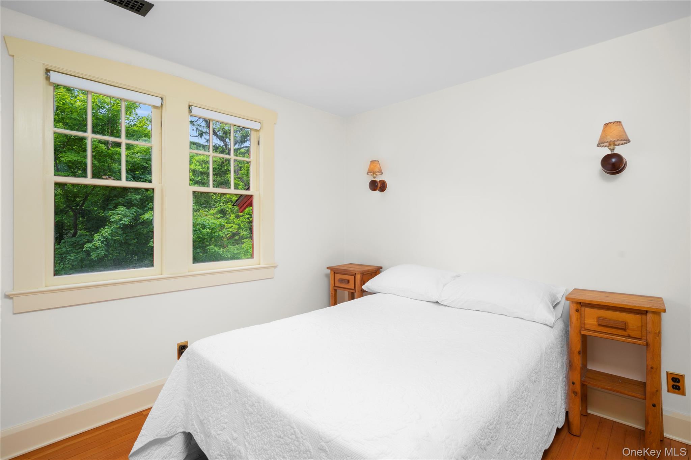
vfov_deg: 70.3
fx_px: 326
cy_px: 230
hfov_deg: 93.3
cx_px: 346
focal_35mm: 17
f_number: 7.1
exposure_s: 1/10
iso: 320
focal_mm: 17
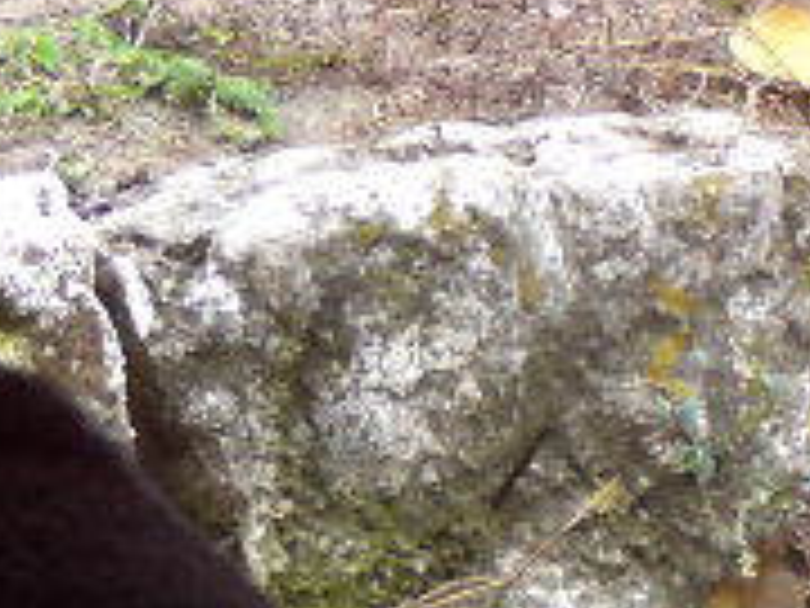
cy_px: 696
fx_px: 8798
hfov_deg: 5.2
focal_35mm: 376
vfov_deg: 3.9
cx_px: -511
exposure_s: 1/40
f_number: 3.9
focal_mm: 16.6
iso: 100
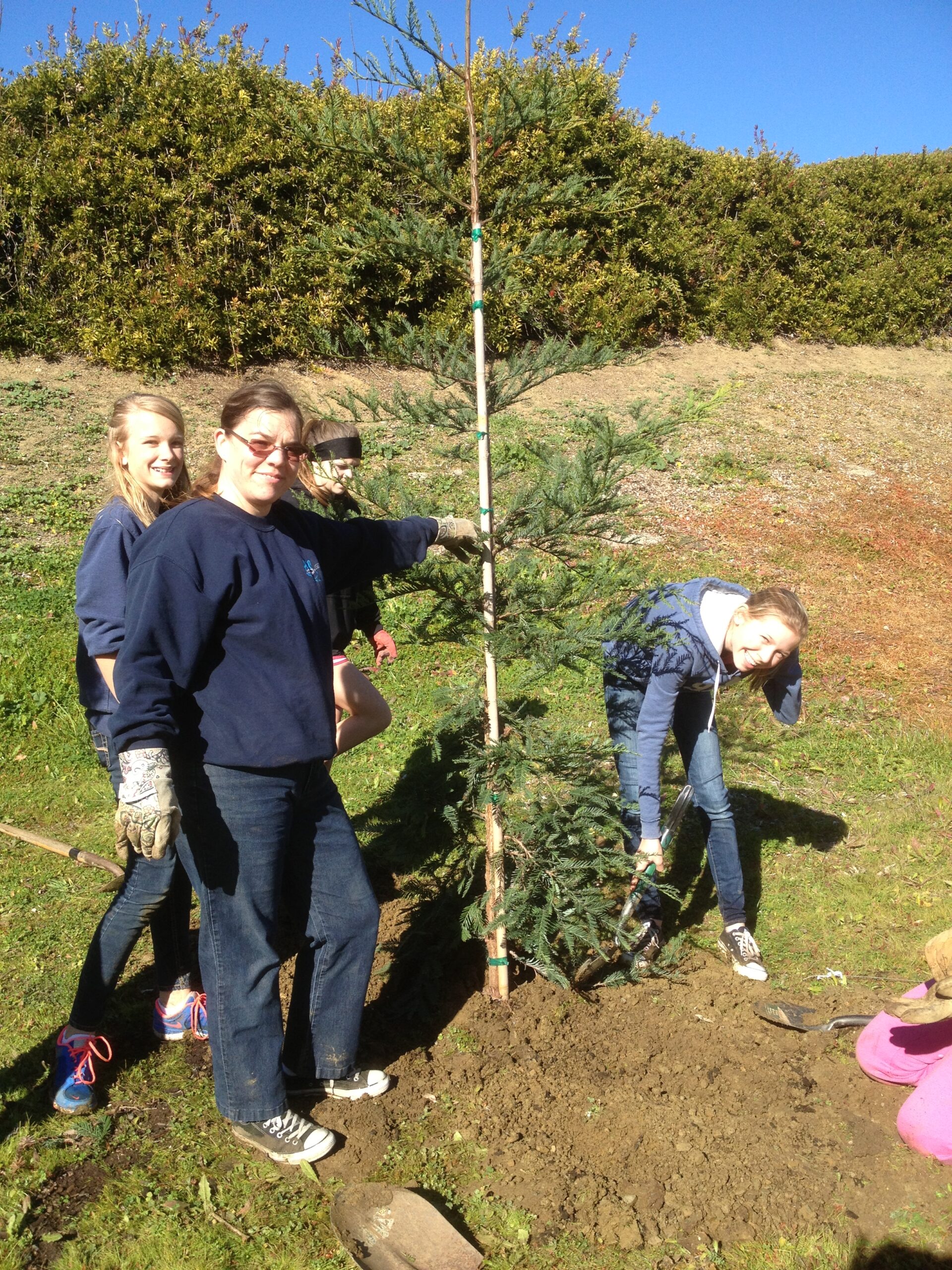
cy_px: 635
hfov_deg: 40.7
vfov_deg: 52.6
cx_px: 476
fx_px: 1283
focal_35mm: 35
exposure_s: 1/968
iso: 50
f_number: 2.4
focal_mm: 4.28
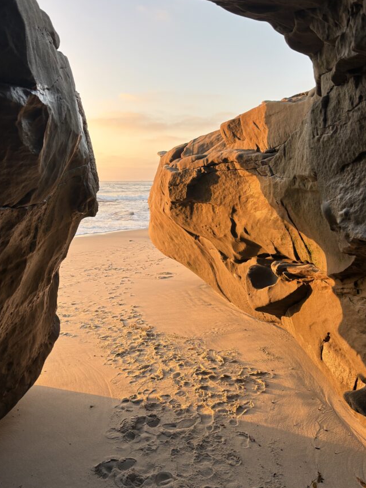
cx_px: 157
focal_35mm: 31
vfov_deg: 58.3
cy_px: 258
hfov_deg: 45.3
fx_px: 437
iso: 50
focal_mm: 5.96
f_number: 1.6
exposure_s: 1/347
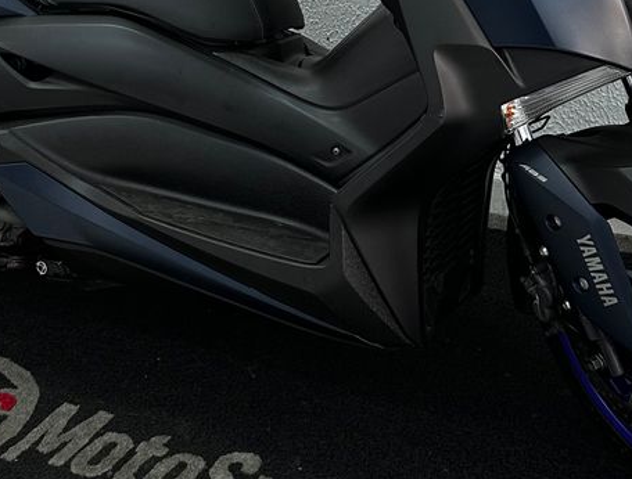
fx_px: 917
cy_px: 28
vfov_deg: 28.0
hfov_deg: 37.9
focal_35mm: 50
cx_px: 264
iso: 160
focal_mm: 6.86
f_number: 1.78
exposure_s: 1/60
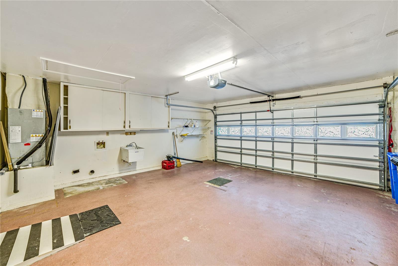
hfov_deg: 104.2
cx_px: 199
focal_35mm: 14
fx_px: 155
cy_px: 133
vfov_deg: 81.2
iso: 160
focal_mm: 14
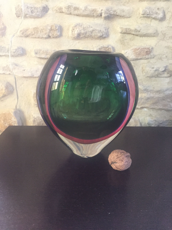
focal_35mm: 29
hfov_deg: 48.2
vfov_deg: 61.7
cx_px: 86
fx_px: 192
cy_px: 115
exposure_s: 1/25
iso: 250
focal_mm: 4.15
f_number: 2.2
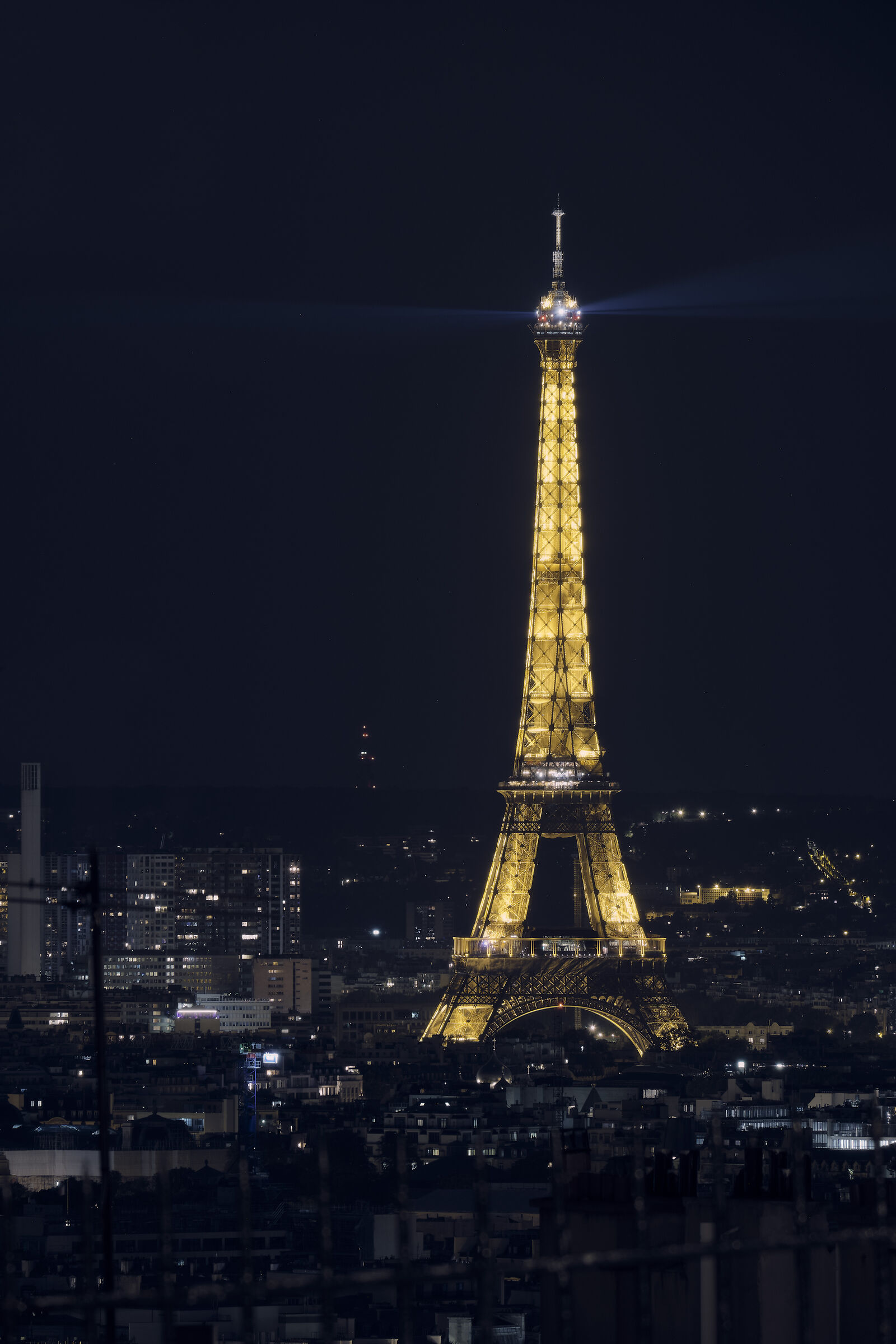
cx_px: 448
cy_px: 672
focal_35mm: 345
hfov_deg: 4.0
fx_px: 12879
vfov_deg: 6.0
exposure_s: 5
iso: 200
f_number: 10
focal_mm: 230
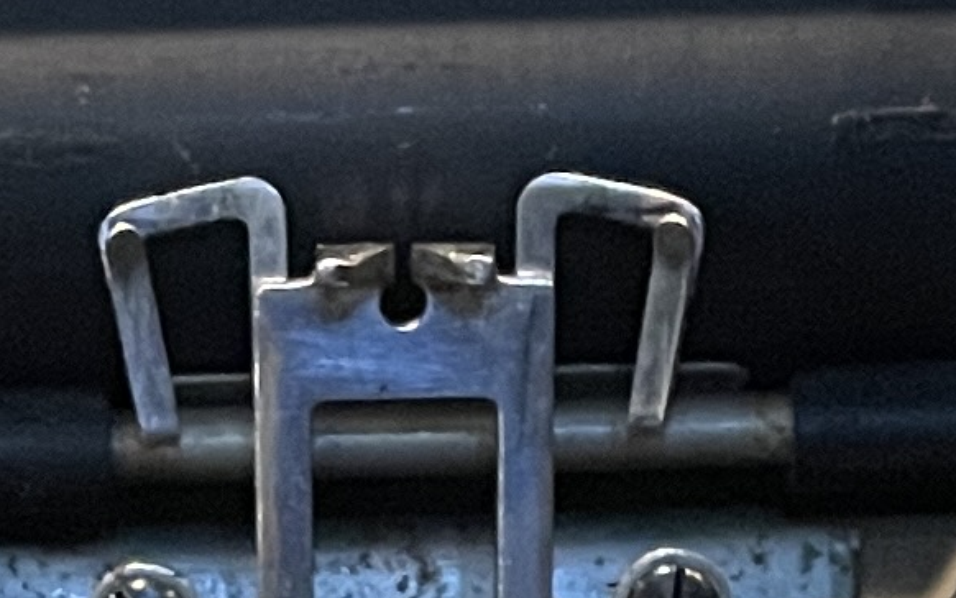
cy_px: 1630
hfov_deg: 10.9
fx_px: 4977
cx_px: 233
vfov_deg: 6.4
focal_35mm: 191
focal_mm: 4.2
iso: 500
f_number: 1.6
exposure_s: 1/60
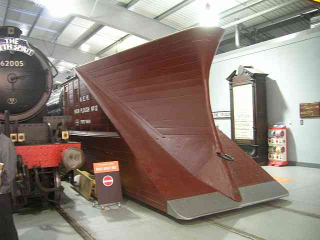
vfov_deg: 41.8
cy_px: 120
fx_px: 314
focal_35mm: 34
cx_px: 160
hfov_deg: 54.0
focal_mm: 5.7
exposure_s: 1/3.7
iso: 119
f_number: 2.9
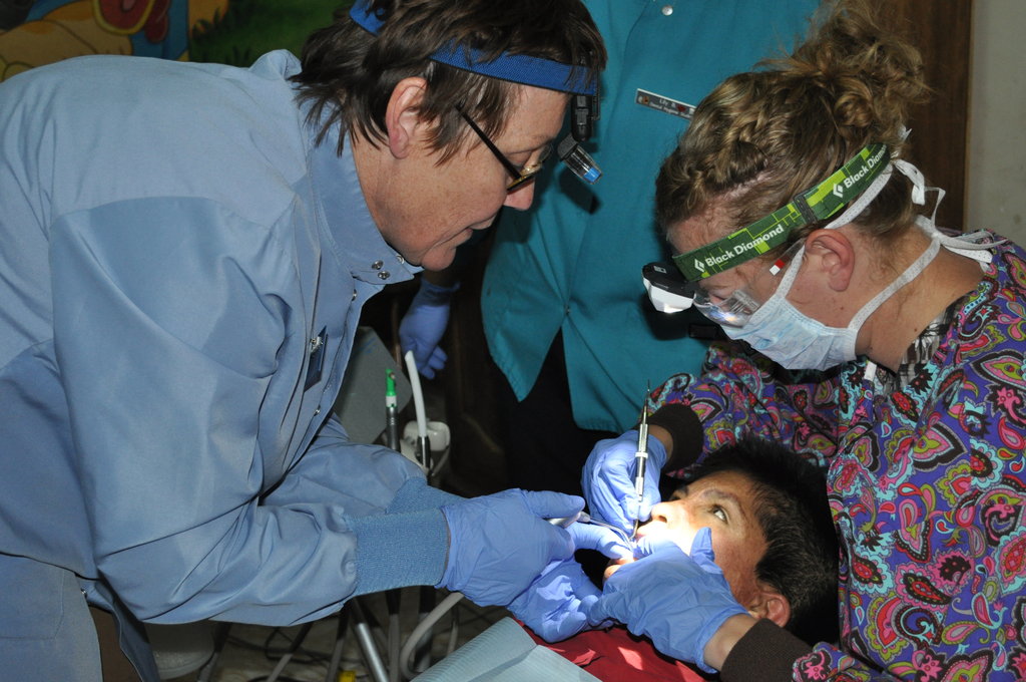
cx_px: 513
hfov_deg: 37.9
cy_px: 341
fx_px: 1494
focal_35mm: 52
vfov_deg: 25.7
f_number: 5
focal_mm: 35
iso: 800
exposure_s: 1/60
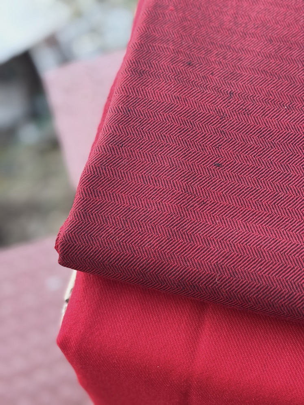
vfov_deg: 39.7
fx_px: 562
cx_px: 152
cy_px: 202
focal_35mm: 48
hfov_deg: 30.3
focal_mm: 6.76
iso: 100
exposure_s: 1/105
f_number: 1.78
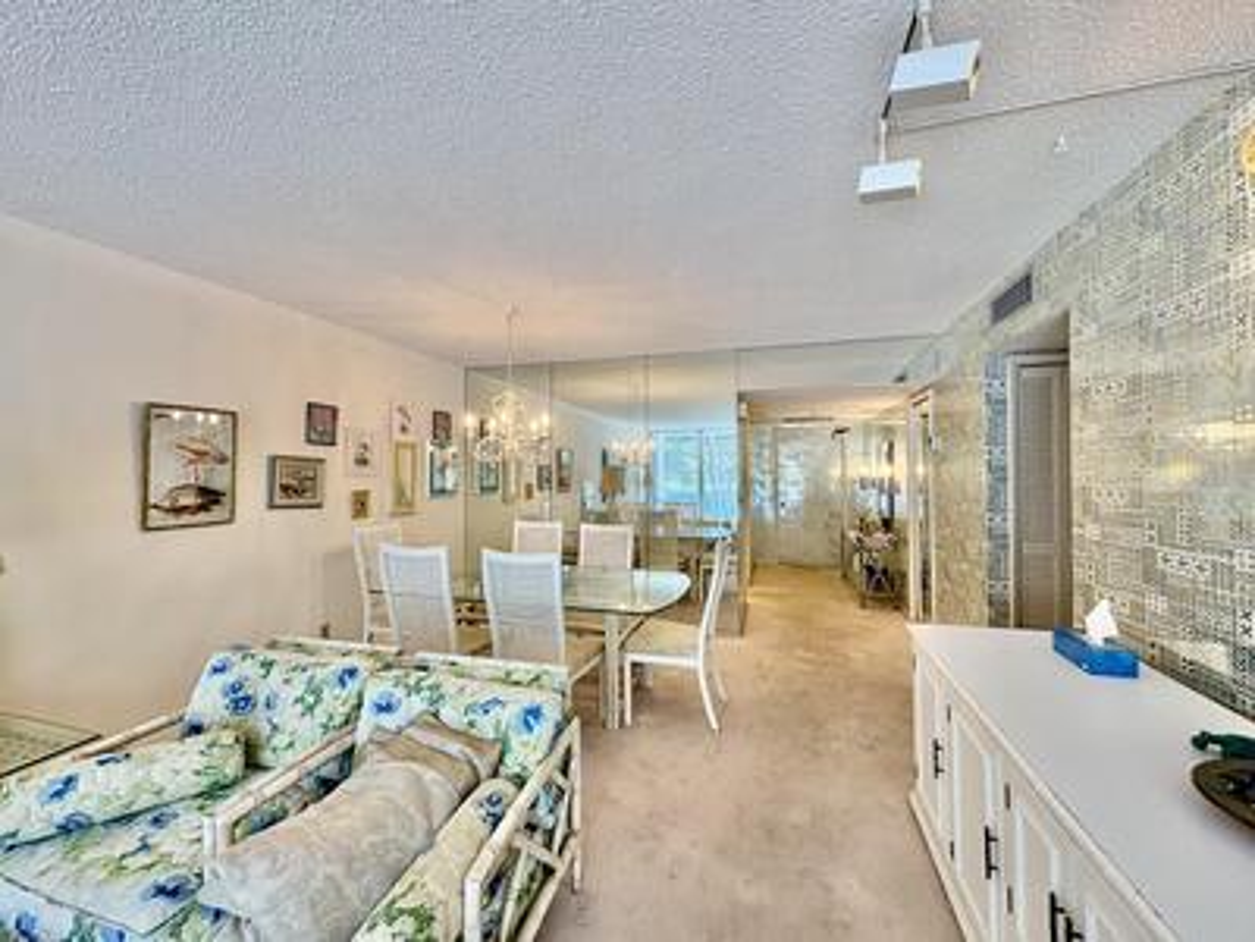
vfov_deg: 85.7
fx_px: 508
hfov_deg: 102.1
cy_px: 471
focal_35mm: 14
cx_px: 628
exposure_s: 1/120
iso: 125
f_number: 2.2
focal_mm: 2.22
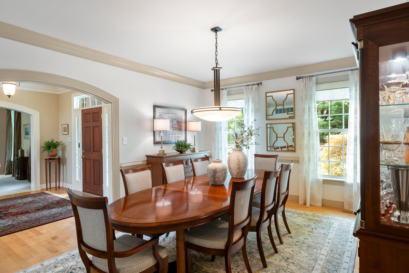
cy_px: 148
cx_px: 199
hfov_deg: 78.6
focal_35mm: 22
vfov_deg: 57.2
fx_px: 250
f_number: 8
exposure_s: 1/1.25
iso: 320
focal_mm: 19
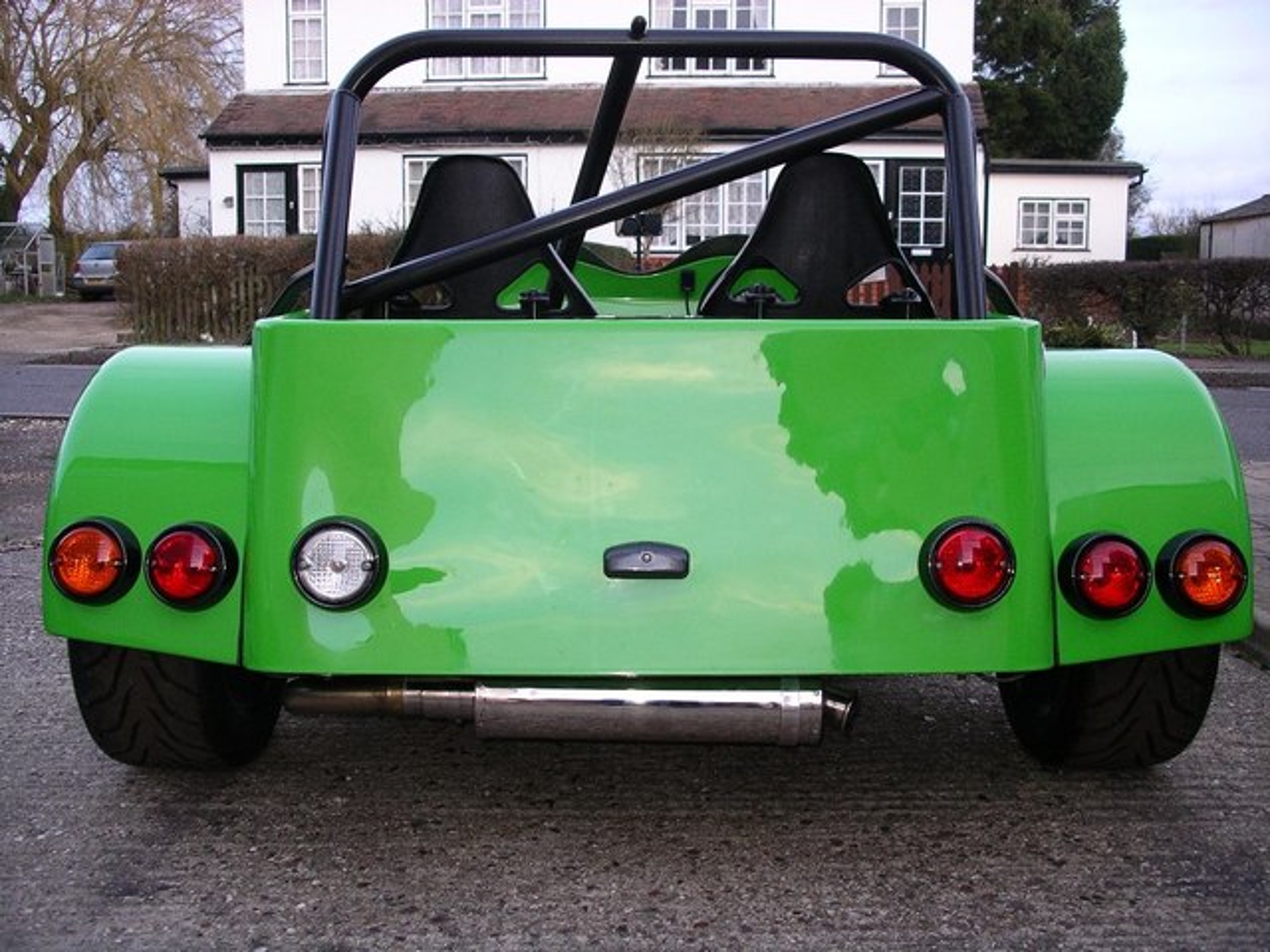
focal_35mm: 37
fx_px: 1357
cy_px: 476
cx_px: 635
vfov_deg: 38.7
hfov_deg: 50.1
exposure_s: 1/55
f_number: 2.8
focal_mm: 7.8
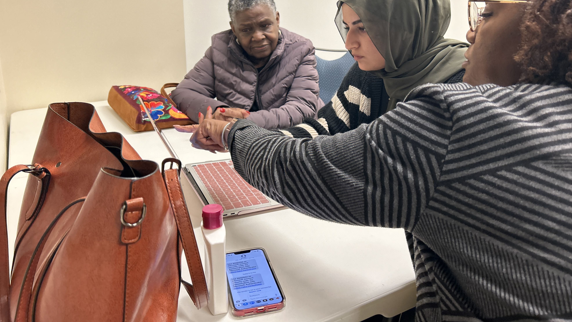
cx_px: 283
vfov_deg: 39.6
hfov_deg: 66.1
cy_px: 102
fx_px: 440
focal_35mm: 29
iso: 200
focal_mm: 5.7
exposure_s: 1/60
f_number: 1.5
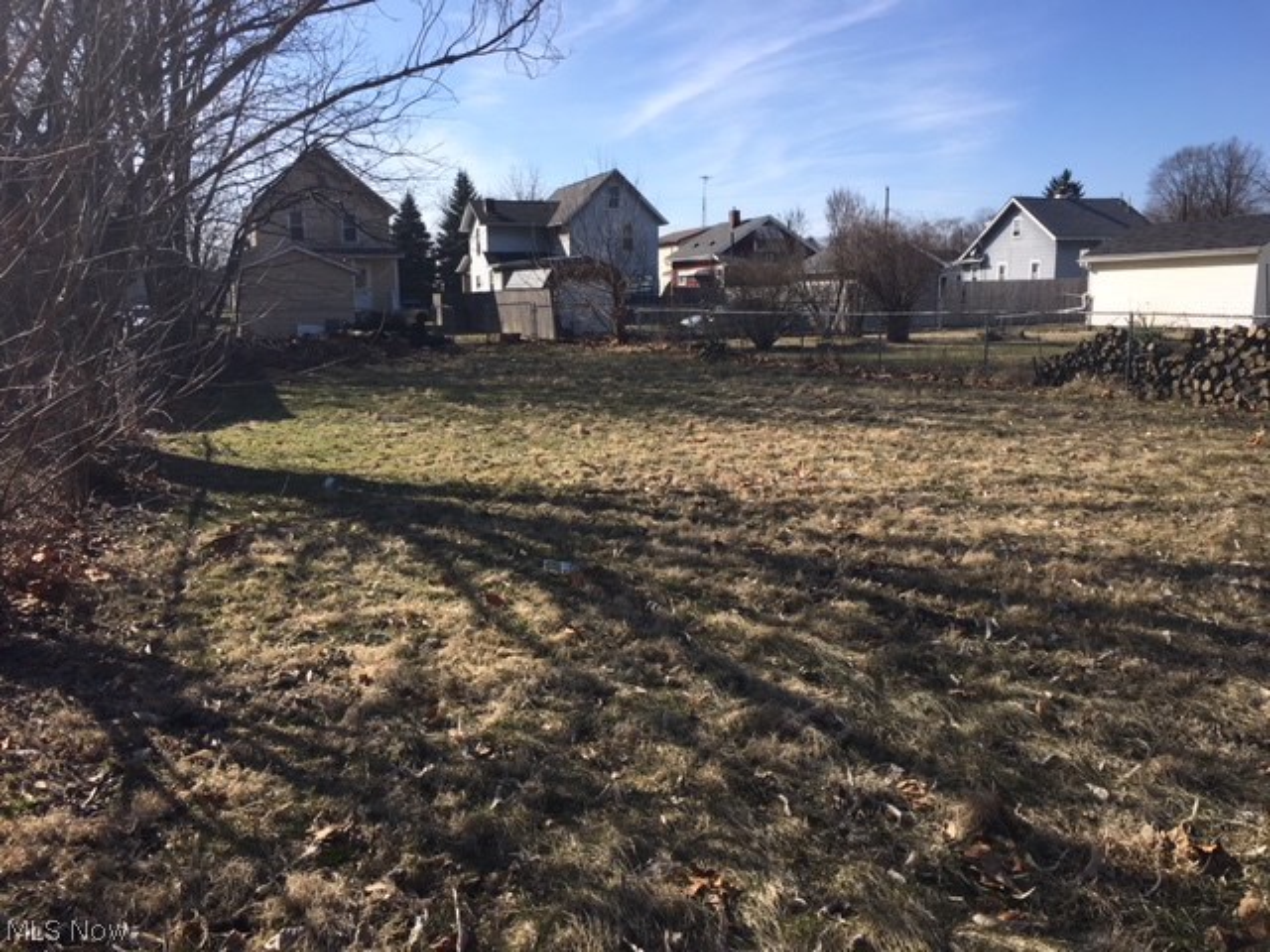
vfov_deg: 48.2
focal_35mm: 29
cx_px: 635
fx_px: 1064
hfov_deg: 61.7
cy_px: 476
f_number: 2.2
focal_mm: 4.15
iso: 25
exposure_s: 1/1603
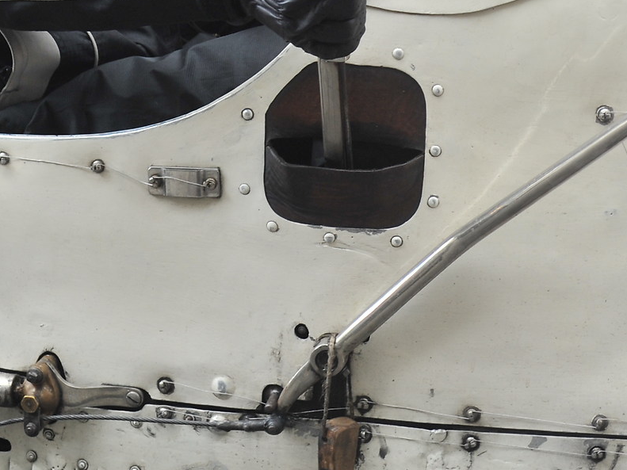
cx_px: 328
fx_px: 1847
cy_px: -147
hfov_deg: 19.3
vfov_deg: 13.9
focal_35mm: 102
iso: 400
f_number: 5.6
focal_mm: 35
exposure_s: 1/320
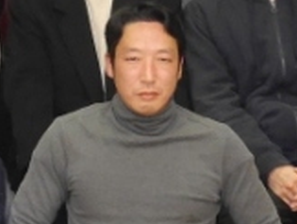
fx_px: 2277
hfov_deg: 7.4
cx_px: -119
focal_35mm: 265
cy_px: -62
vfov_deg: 5.6
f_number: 4.6
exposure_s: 1/60
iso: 1600
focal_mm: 21
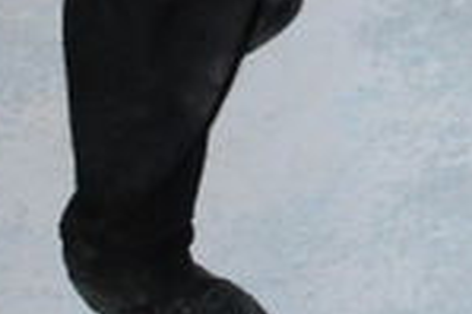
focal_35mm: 195
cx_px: 510
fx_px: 2559
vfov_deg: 6.6
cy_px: -454
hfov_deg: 10.4
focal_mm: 19
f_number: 4.5
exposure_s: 1/60
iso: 3200
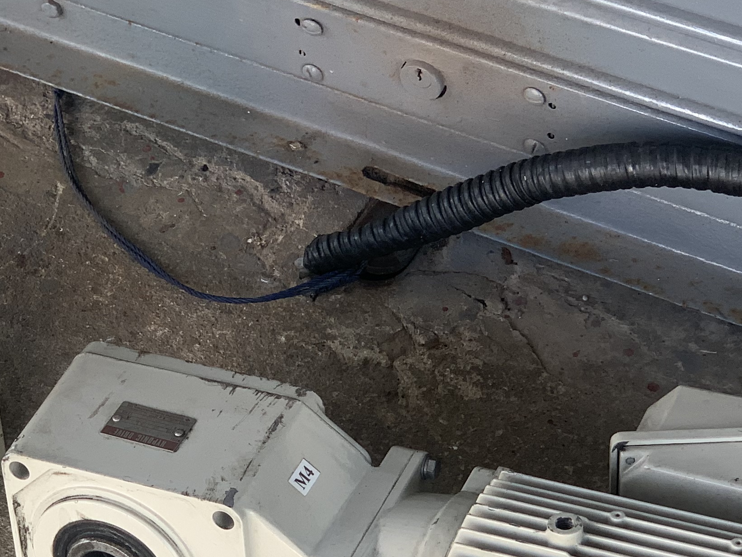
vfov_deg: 11.6
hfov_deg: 15.3
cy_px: 374
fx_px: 2744
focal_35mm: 128
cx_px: 195
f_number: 2.4
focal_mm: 6
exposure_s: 1/122
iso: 32
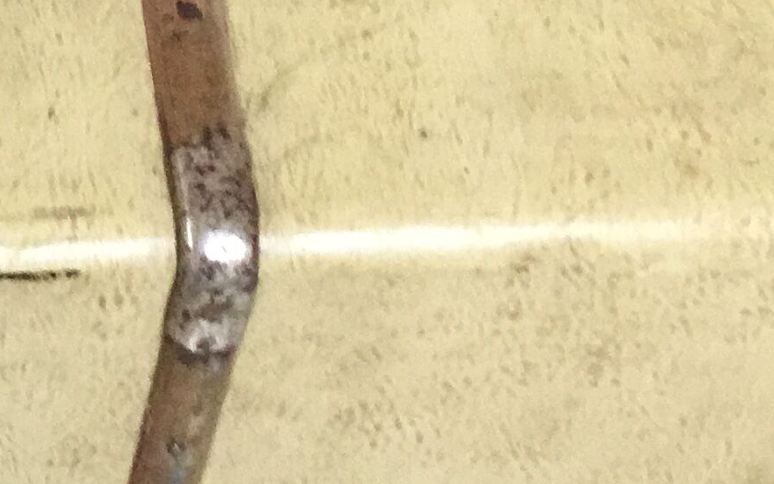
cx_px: -326
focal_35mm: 121
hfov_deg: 16.0
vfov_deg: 10.8
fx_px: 2553
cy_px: 246
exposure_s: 1/33
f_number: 2.4
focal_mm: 3.3
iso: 200
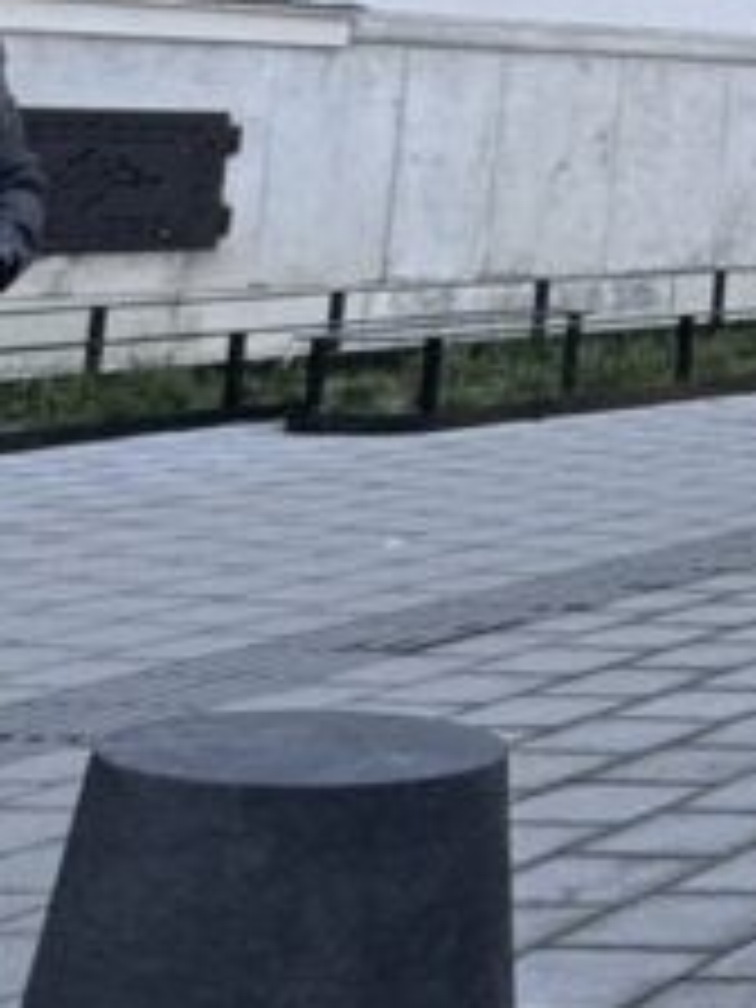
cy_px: -207
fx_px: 2621
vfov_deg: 20.4
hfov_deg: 10.8
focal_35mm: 90
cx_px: 2282
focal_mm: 2.22
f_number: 2.2
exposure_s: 1/116
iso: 40
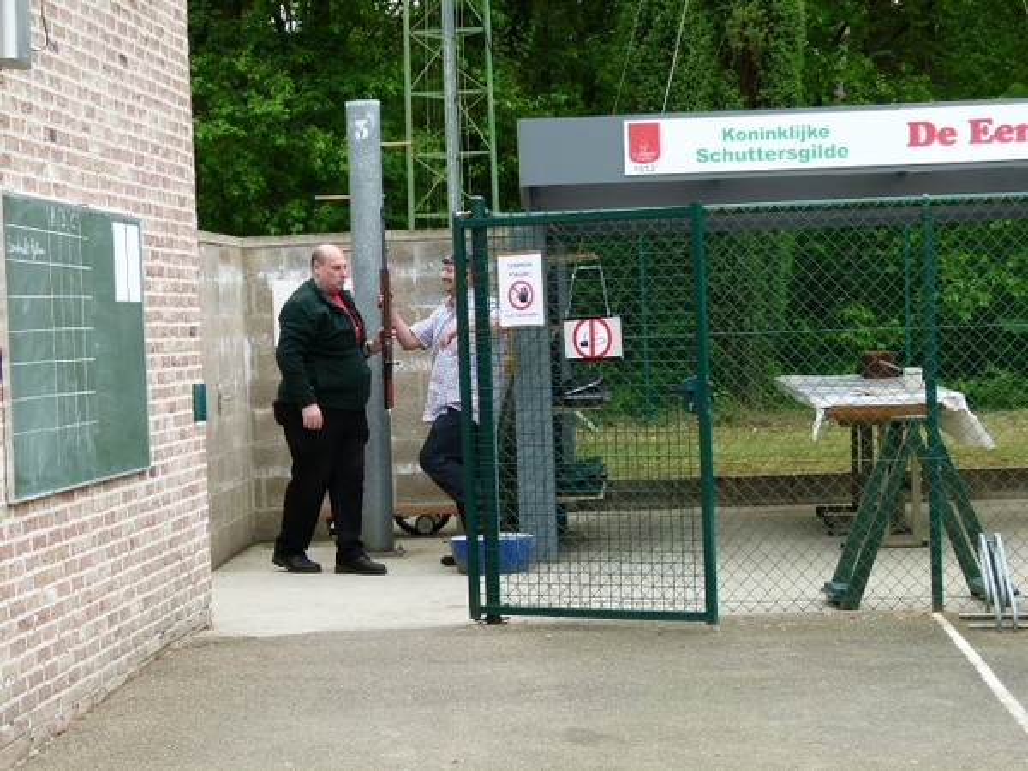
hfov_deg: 23.8
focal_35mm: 82
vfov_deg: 18.0
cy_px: 386
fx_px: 2435
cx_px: 514
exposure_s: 1/200
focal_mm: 14.8
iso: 100
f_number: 4
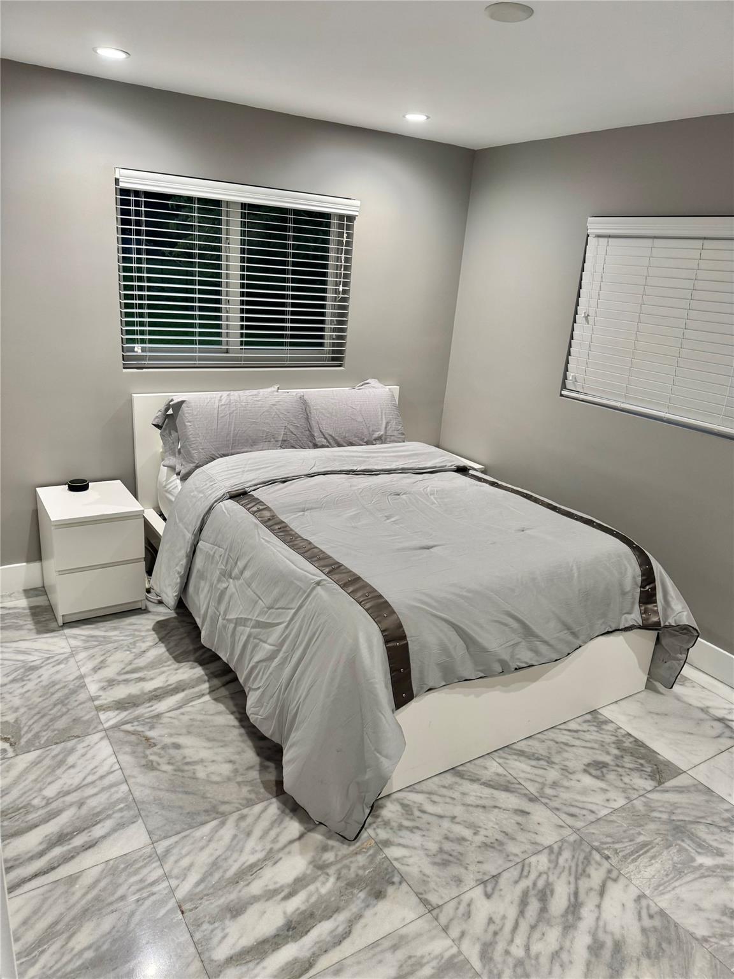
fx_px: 679
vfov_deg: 71.6
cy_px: 490
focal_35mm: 24
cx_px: 367
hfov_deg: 56.8
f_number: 1.78
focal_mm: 6.76
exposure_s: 1/60
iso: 160
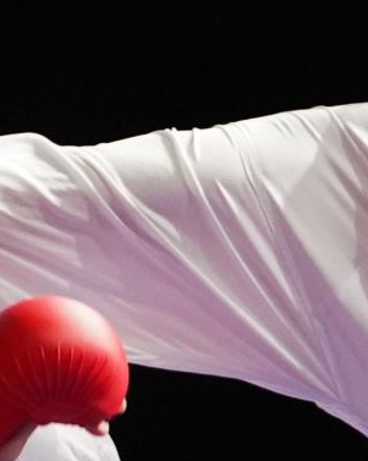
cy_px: 218
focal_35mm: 1090
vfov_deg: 1.8
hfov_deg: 1.4
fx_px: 14858
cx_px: 158
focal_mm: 162
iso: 5000
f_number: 2.8
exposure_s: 1/1000
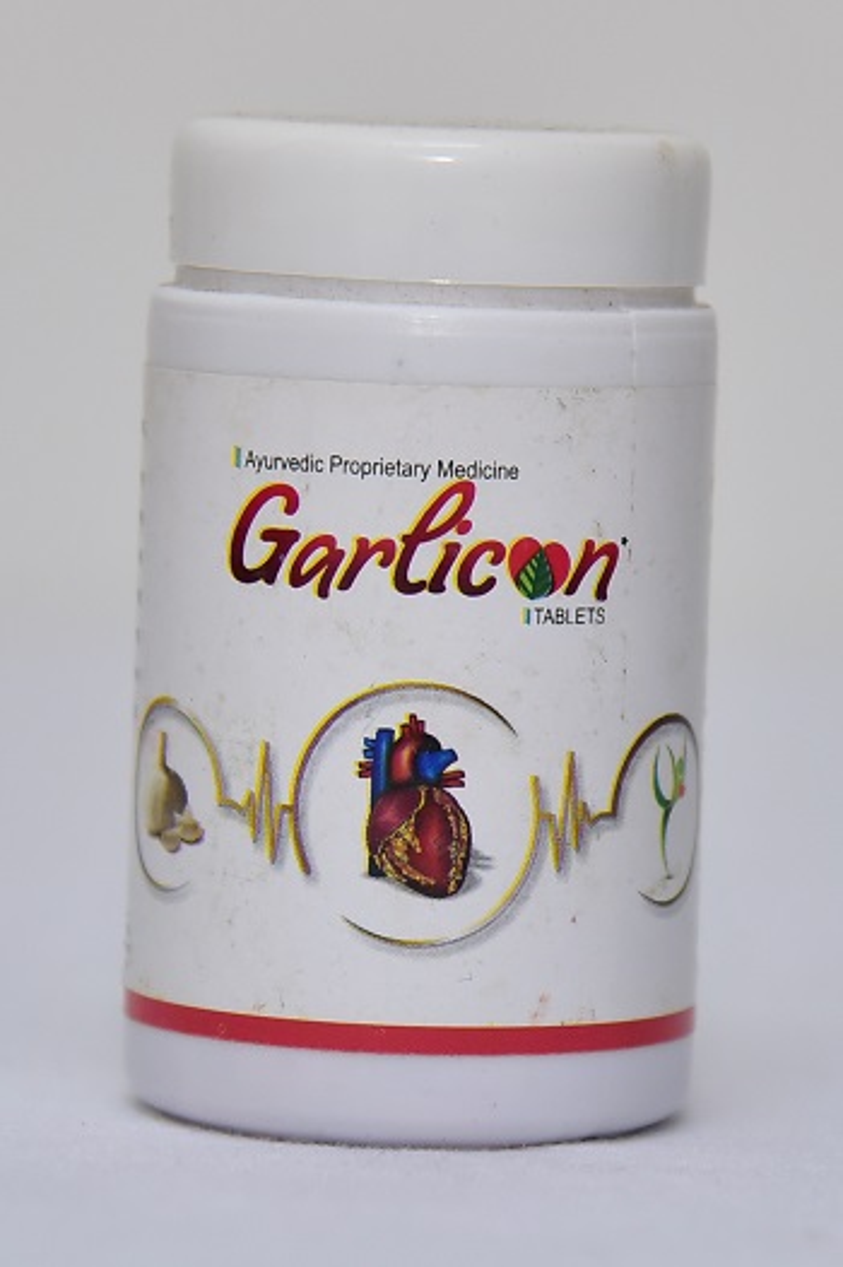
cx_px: 422
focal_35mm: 120
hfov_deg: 11.4
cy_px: 634
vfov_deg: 17.1
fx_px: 4220
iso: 1600
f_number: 5
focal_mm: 120
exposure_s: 1/160
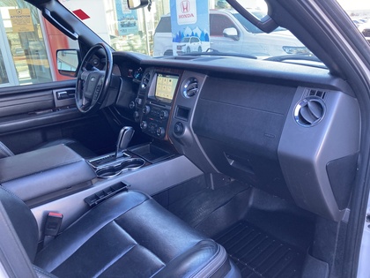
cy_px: 139
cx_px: 185
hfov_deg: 63.4
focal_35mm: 28
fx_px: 299
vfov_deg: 49.7
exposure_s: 1/78
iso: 80
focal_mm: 3.99
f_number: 1.8
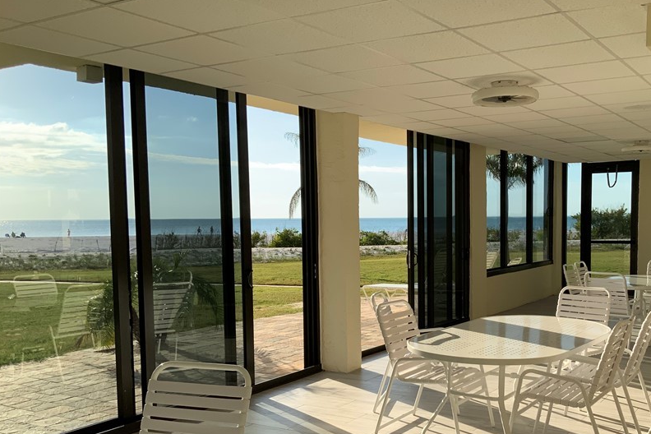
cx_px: 416
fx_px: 705
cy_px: 266
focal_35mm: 39
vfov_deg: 34.1
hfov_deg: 49.0
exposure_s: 1/1076
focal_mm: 3
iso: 16
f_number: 1.8
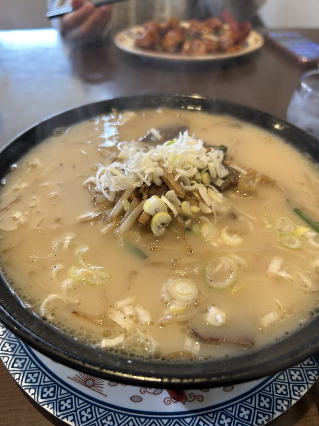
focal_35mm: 26
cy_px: 213
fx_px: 319
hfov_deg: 53.1
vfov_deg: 67.3
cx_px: 160
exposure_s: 1/60
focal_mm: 5.7
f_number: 1.5
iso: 64
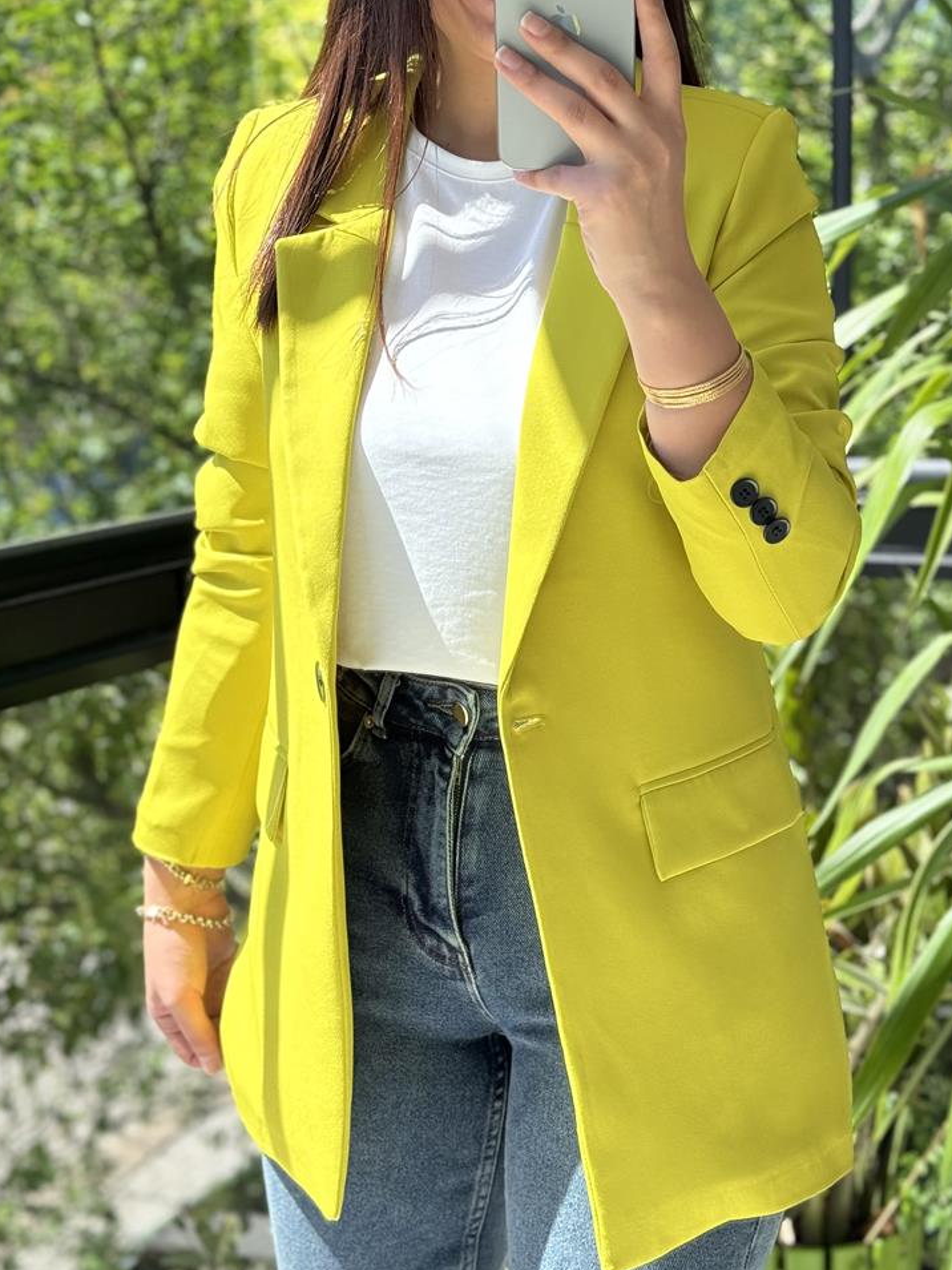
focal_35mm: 67
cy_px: 481
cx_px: 636
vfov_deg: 28.9
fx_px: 2457
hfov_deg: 21.8
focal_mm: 6.76
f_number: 1.78
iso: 64
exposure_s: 1/397
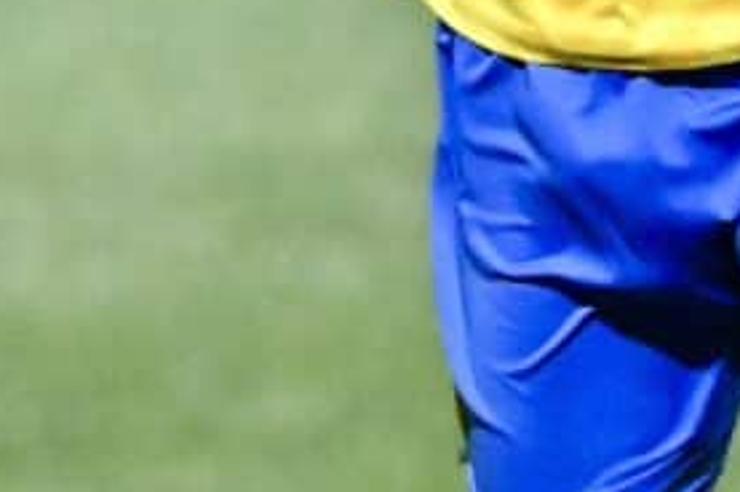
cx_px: 1565
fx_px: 30386
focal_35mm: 1480
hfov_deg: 1.4
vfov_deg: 0.9
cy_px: -52
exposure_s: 1/1250
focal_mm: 200
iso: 10000
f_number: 3.2
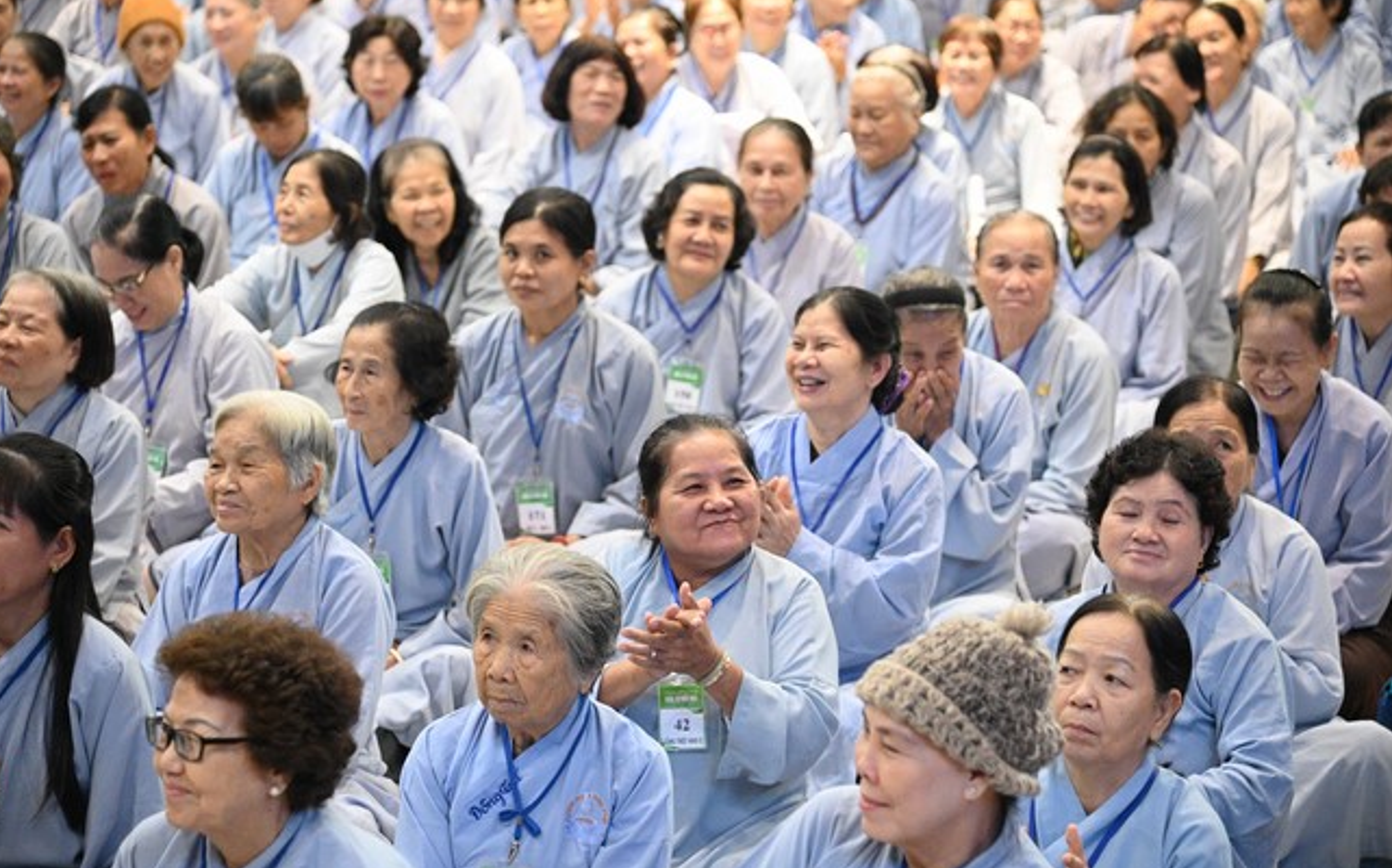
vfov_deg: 12.7
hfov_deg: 20.2
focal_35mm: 103
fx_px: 3906
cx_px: 691
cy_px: 411
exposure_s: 1/250
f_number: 4
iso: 12800
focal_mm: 100
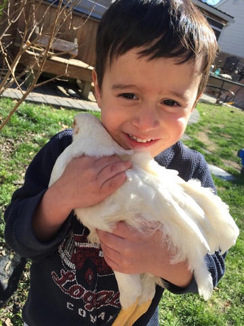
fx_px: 273
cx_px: 122
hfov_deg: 48.2
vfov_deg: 61.7
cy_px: 163
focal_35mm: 29
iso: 32
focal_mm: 4.15
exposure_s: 1/659
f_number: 2.2
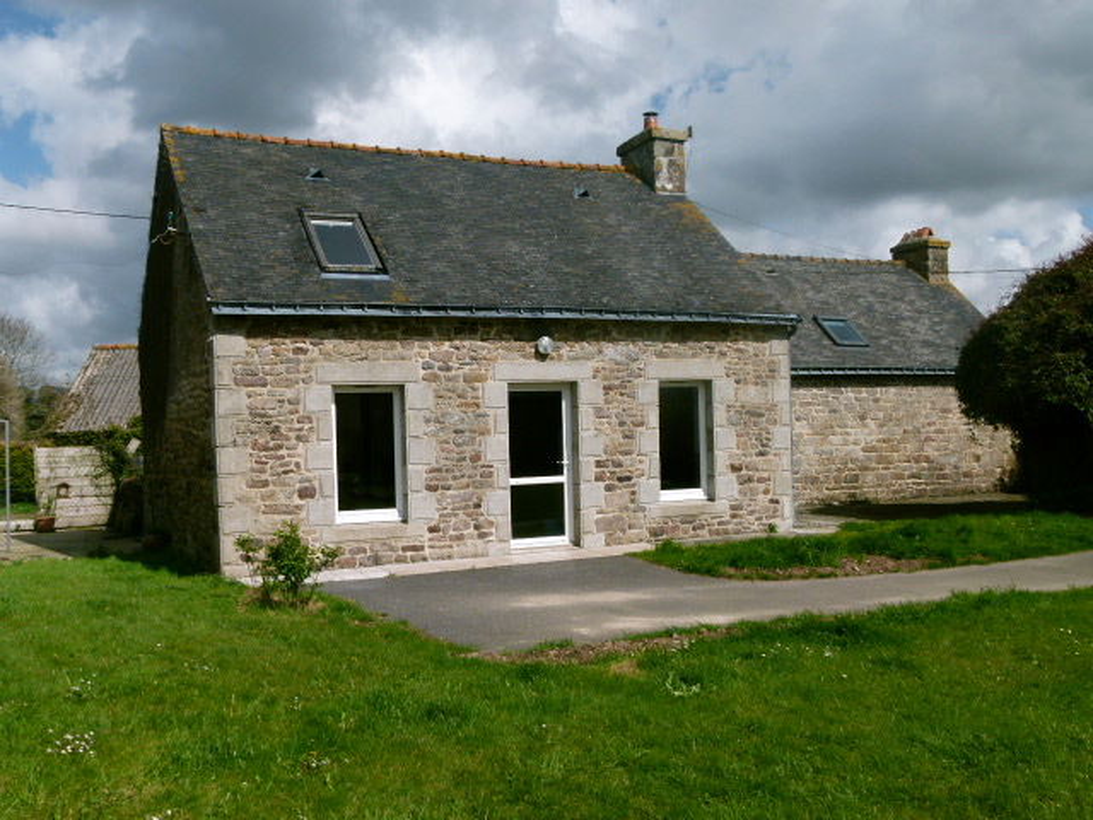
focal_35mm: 34
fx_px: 1074
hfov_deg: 54.0
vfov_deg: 41.8
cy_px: 410
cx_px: 546
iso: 100
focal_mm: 6.1
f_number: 4
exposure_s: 1/1300
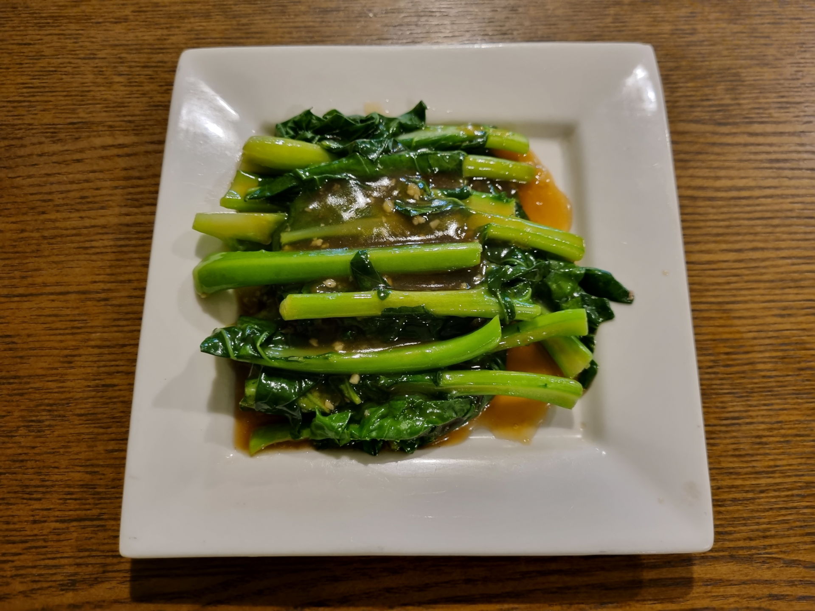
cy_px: 306
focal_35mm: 26
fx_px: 612
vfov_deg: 53.1
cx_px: 408
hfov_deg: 67.3
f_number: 1.8
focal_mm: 5.4
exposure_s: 1/50
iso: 320
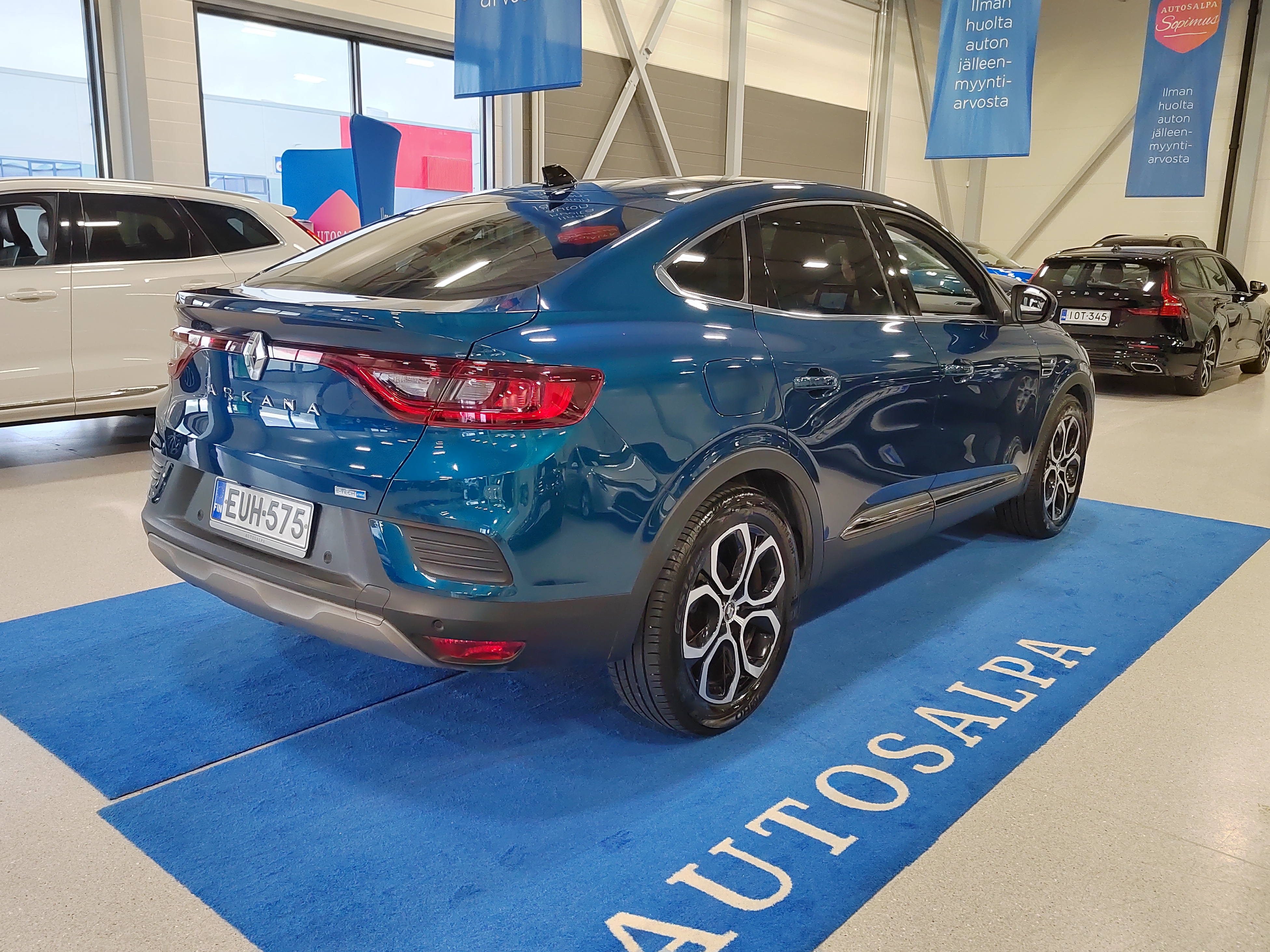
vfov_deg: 49.7
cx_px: 635
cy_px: 476
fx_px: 1027
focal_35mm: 28
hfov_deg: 63.4
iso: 838
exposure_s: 1/120
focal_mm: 5.52
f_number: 1.9
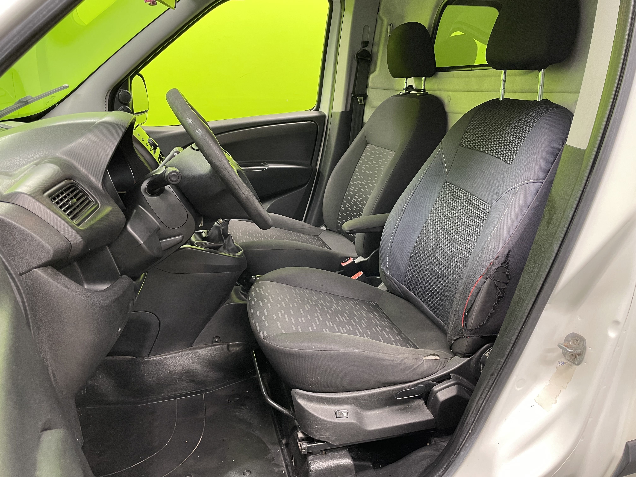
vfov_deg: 53.1
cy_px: 238
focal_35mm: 26
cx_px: 318
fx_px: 478
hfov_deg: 67.3
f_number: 1.6
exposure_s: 1/50
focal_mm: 4.2
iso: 250
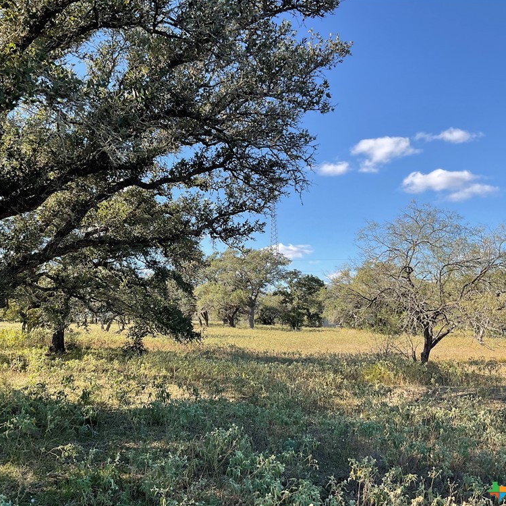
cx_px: 240
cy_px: 256
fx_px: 579
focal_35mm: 35
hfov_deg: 47.2
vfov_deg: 47.2
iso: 16
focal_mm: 3
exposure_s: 1/792
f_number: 1.8
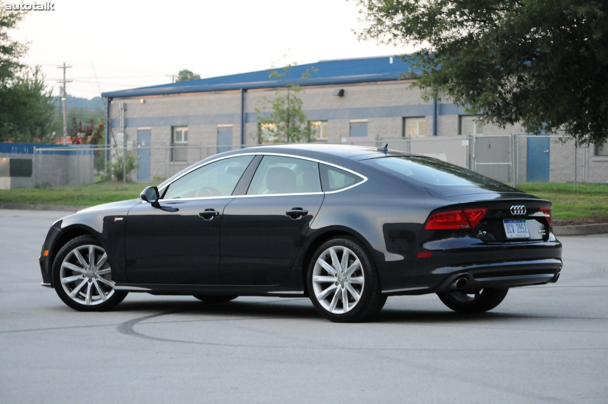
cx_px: 304
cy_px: 202
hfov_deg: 18.9
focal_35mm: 108
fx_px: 1822
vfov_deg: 12.7
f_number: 5.6
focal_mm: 72
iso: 2000
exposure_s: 1/100
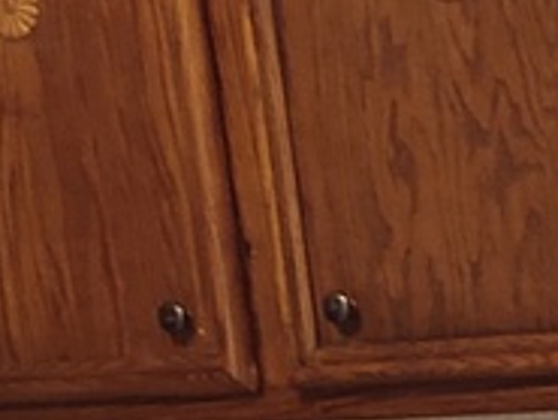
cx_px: 1176
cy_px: 1121
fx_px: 3387
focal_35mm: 210
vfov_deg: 6.6
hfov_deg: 8.8
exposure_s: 1/33
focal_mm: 4.75
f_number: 1.7
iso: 338
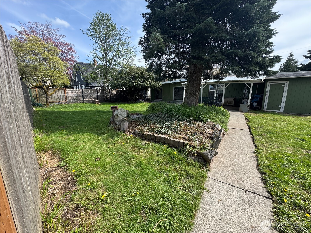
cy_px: 116
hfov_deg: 102.1
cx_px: 156
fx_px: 126
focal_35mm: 14
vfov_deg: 85.7
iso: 40
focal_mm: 2.22
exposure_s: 1/561
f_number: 2.2
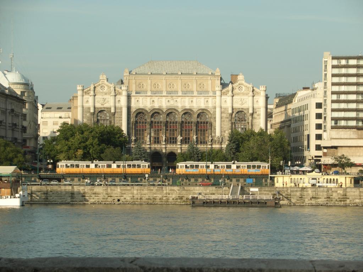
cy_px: 136
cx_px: 182
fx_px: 1384
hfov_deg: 14.9
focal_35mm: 132
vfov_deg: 11.2
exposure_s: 1/200
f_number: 5.5
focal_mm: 28.4
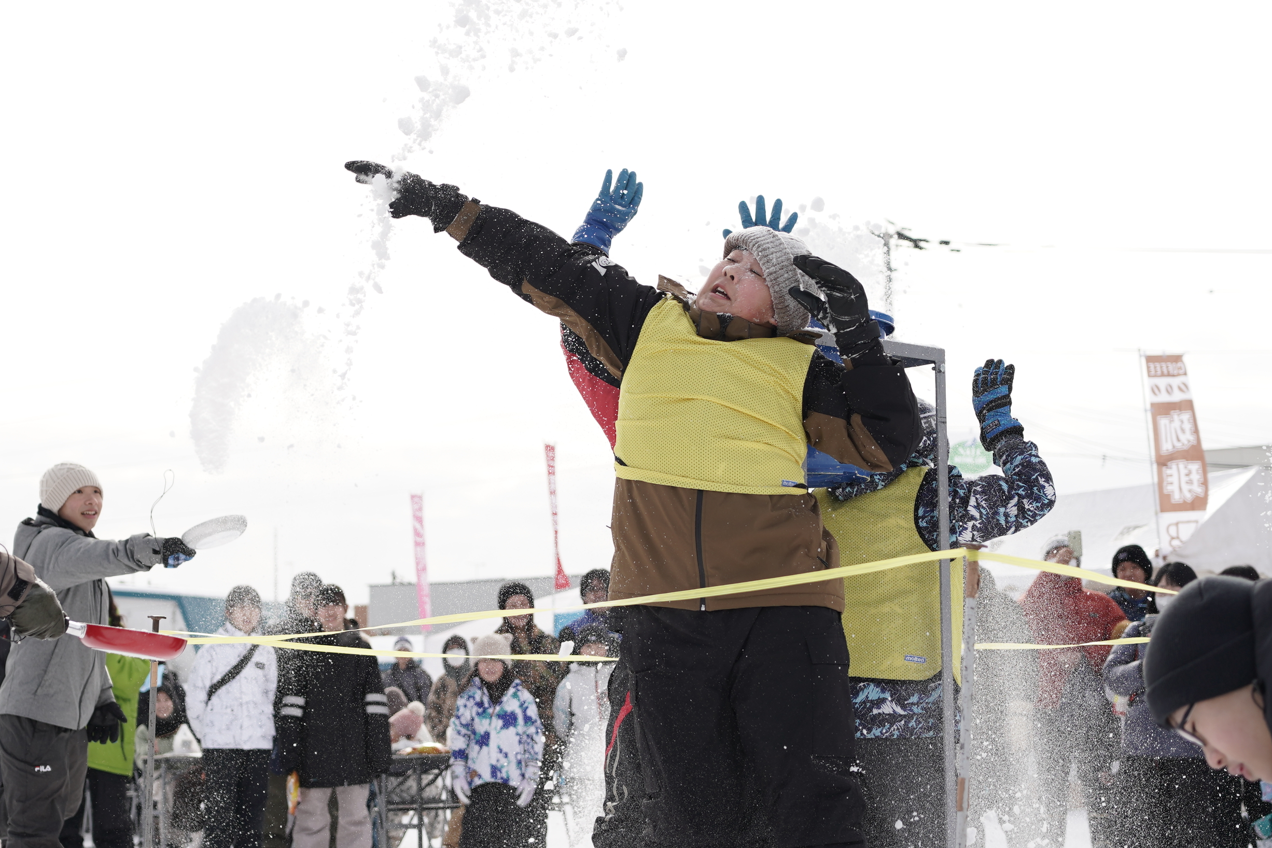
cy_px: 468
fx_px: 2438
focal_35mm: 69
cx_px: 509
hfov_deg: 29.2
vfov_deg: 19.7
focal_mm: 43
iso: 100
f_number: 3.2
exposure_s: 1/1250
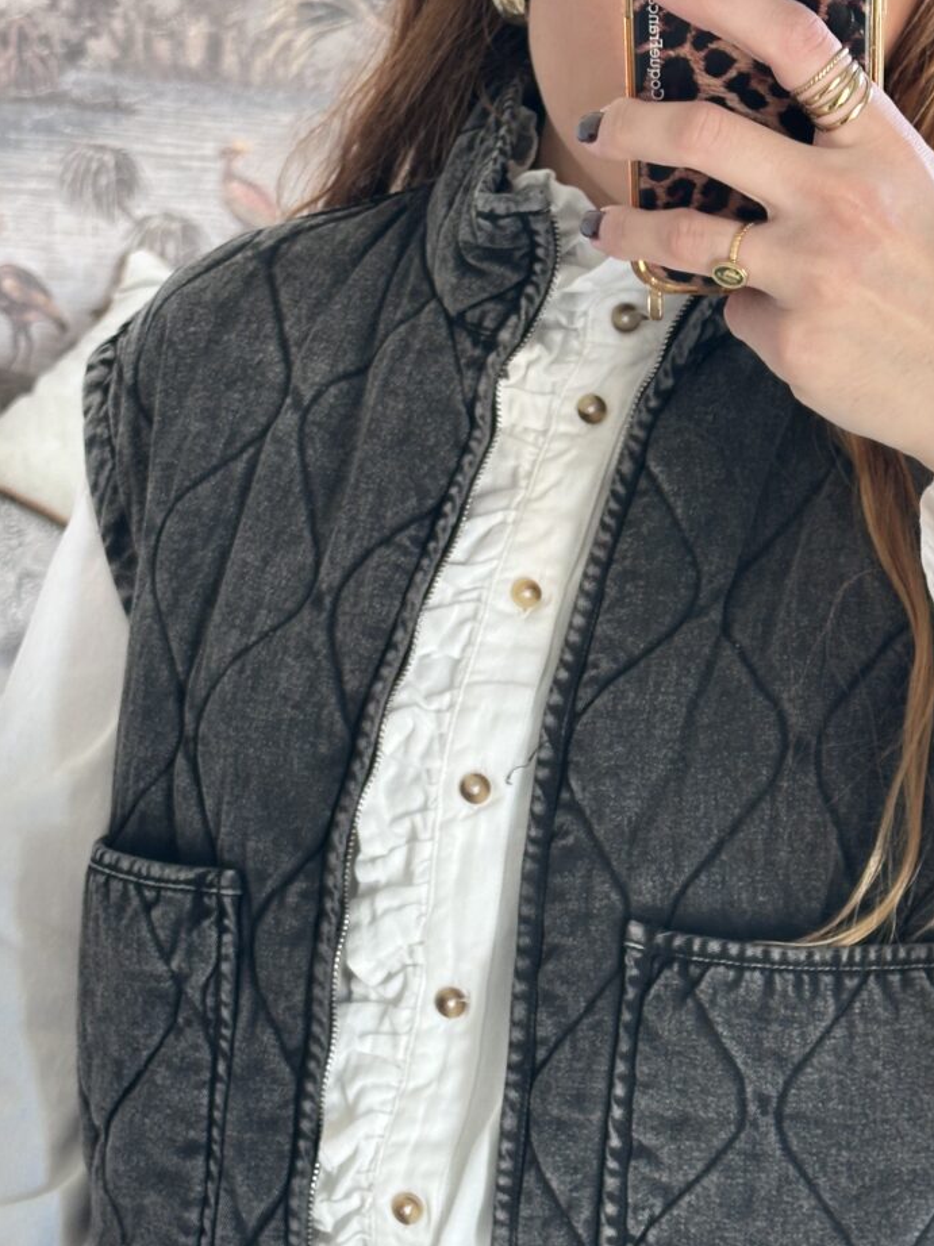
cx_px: 622
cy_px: 688
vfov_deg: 24.4
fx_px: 2879
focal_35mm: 80
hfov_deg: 18.4
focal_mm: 6.86
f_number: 1.78
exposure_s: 1/60
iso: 125
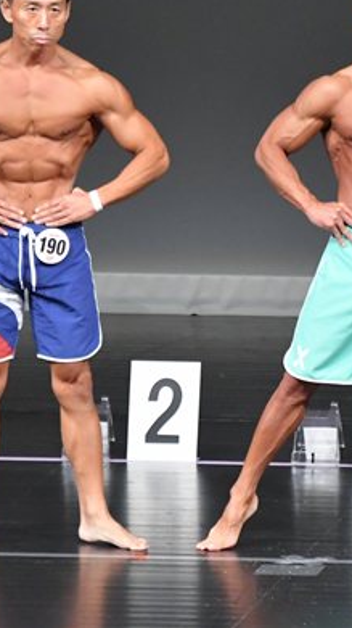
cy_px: 216
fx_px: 10384
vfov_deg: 3.5
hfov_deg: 1.9
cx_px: 399
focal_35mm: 625
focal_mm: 200
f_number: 5.6
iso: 5000
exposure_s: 1/400
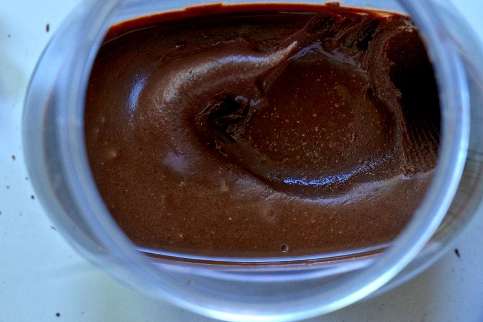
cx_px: 265
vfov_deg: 14.1
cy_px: 139
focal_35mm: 97
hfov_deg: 21.0
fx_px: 1301
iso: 2500
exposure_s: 1/60
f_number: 9
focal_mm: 60
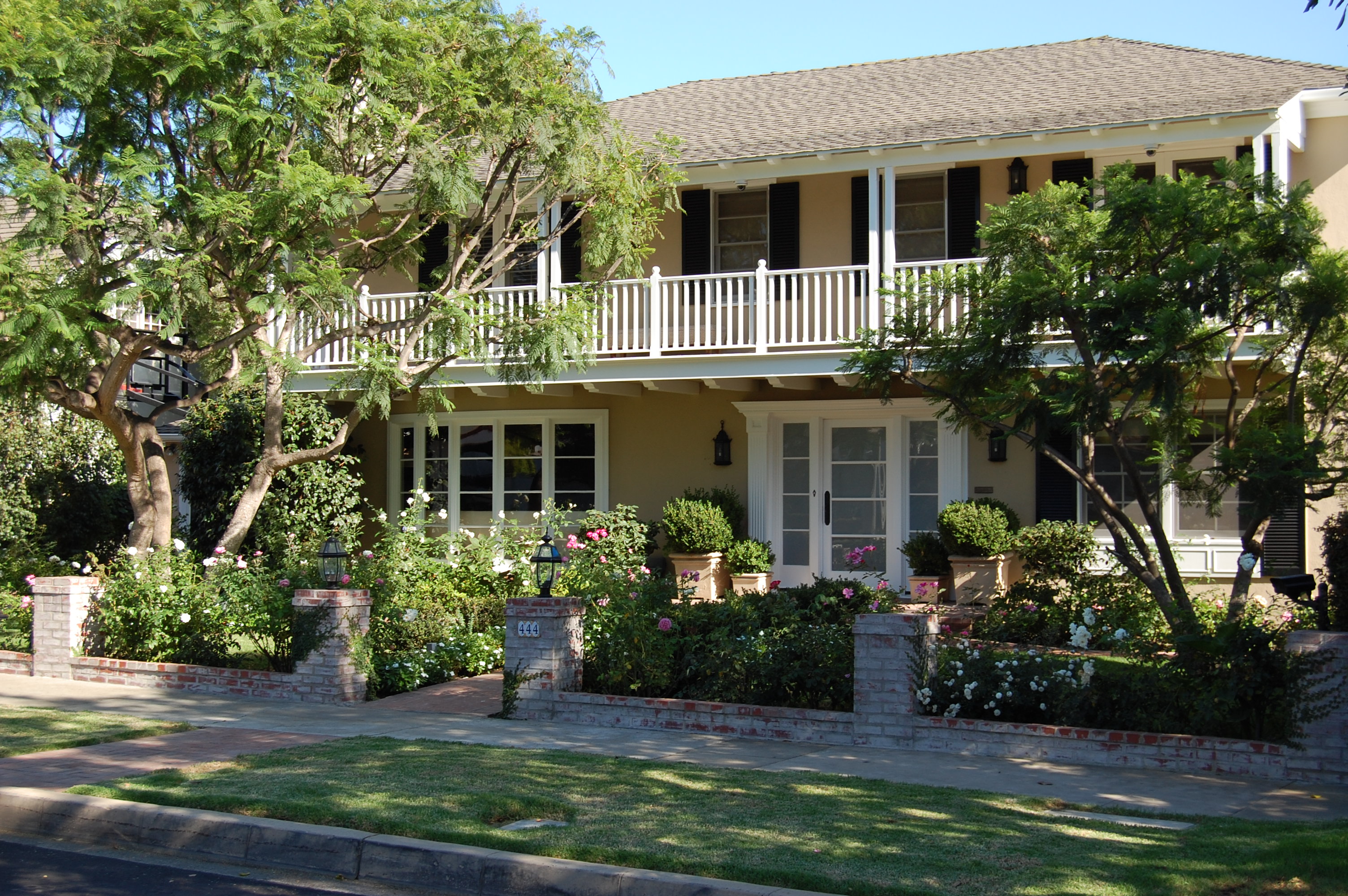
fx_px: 1908
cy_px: 448
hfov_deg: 38.9
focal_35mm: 51
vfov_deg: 26.4
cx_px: 674
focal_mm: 34
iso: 200
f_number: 7.1
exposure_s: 1/200
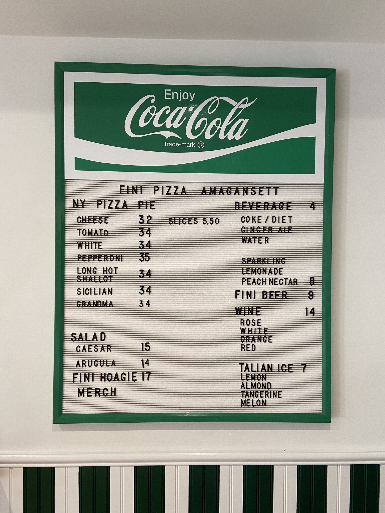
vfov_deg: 67.3
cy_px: 256
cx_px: 192
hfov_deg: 53.1
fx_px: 386
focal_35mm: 26
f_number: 1.8
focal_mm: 4.25
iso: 100
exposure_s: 1/60
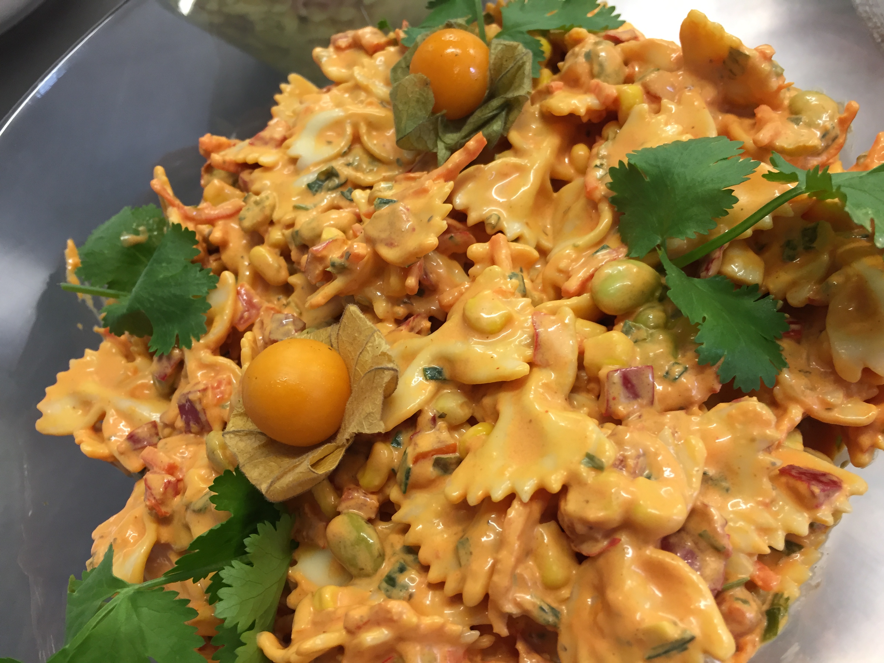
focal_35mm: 29
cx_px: 442
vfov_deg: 48.2
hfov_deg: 61.7
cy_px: 332
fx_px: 741
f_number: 2.2
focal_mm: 4.15
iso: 125
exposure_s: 1/33
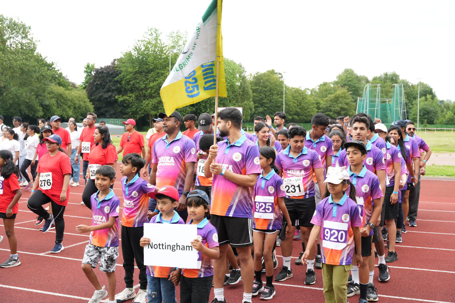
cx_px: 228
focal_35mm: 45
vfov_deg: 29.7
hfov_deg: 43.3
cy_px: 152
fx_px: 572
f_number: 5
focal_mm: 45.3
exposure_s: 1/250
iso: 400
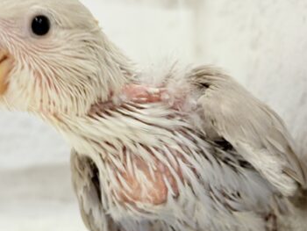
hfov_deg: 20.6
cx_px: 140
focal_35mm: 95
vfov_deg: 15.6
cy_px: 97
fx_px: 843
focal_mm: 5.96
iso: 50
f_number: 1.6
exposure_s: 1/50
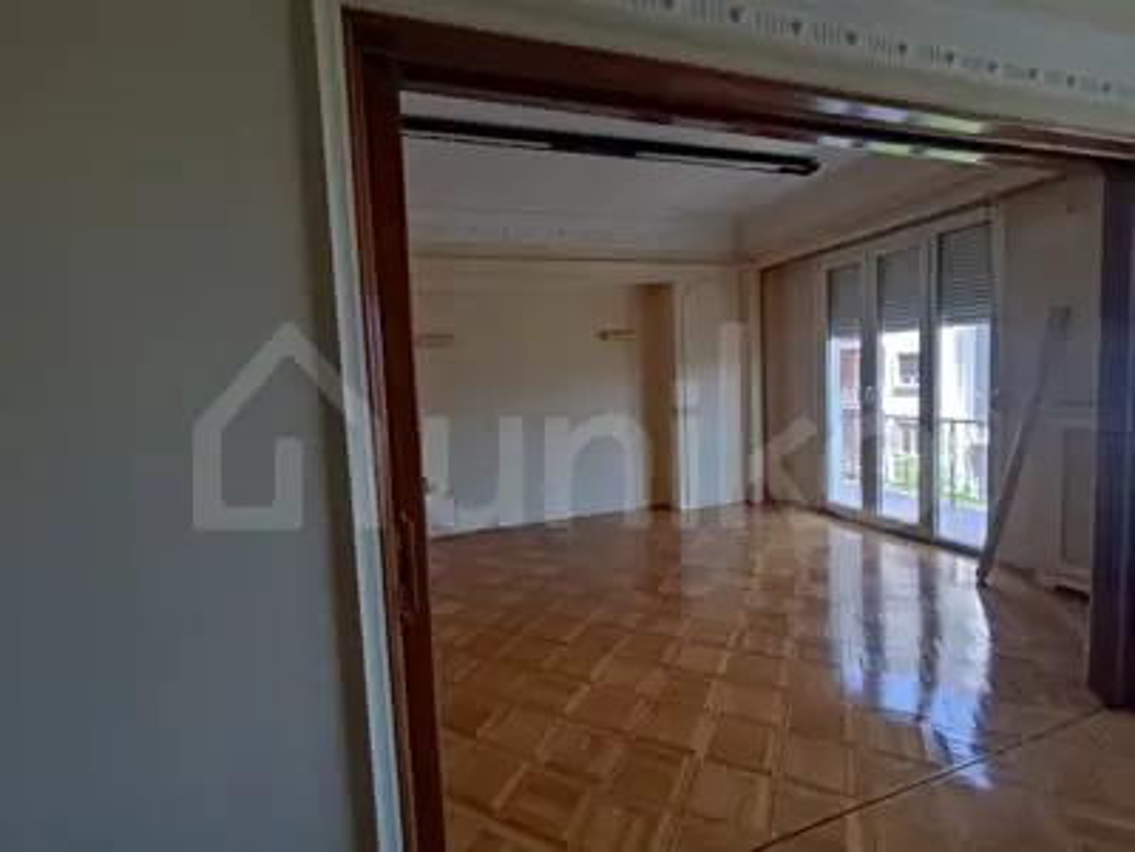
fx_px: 492
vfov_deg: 81.7
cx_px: 568
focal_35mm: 15
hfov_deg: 98.2
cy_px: 426
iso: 107
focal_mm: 1.6
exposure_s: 1/50
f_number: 2.2
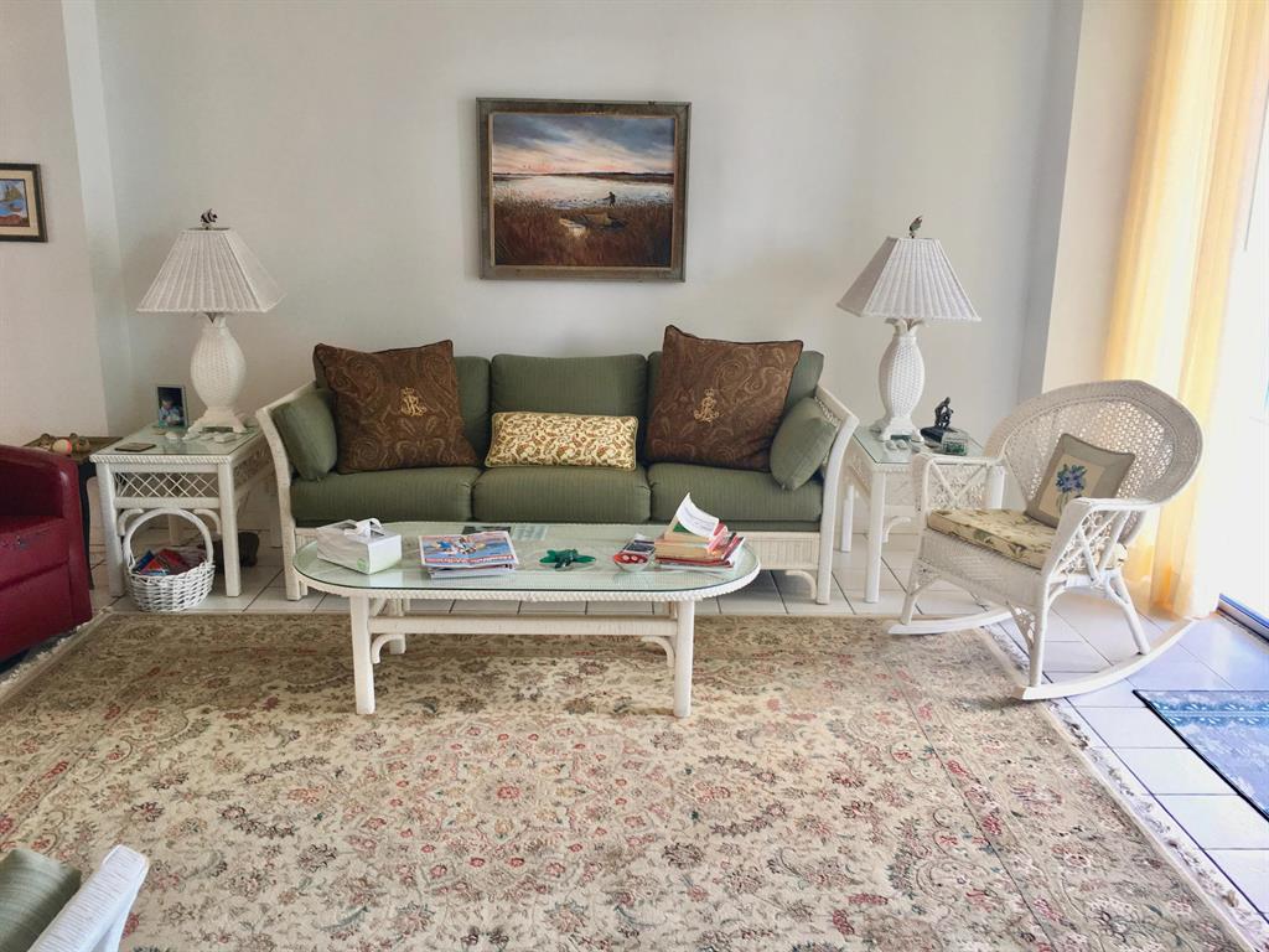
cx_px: 634
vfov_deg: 48.2
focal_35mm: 29
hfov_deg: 61.7
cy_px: 476
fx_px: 1063
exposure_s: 1/60
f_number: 2.2
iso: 32
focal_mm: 4.15
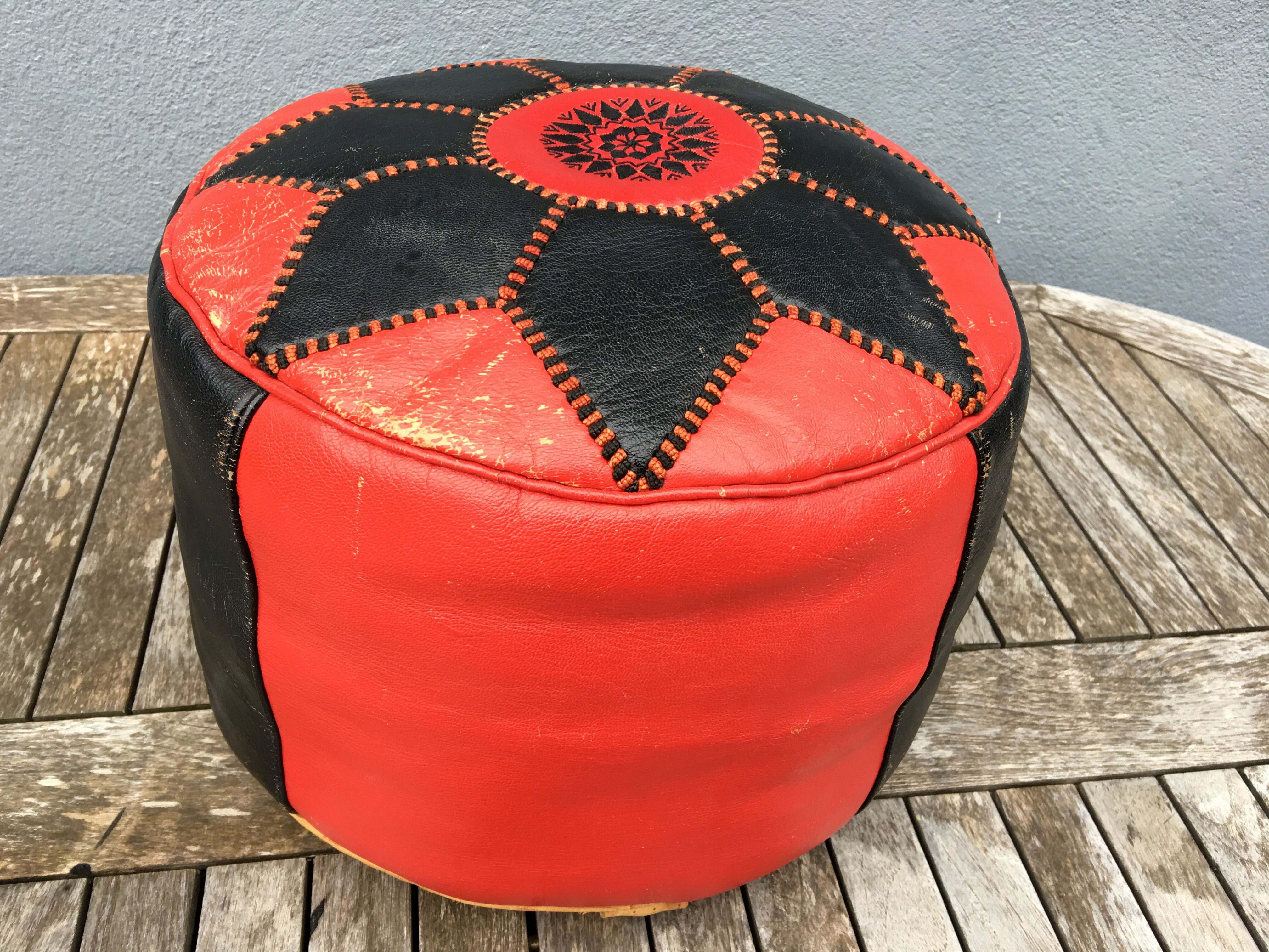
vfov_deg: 48.2
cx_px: 634
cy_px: 476
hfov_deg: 61.7
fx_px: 1063
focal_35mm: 29
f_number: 2.2
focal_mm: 4.15
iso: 32
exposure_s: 1/40
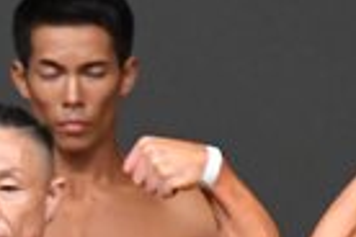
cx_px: -414
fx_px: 20844
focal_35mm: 2108
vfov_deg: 0.7
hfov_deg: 1.0
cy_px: 639
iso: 5000
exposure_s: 1/400
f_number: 5.6
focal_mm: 250
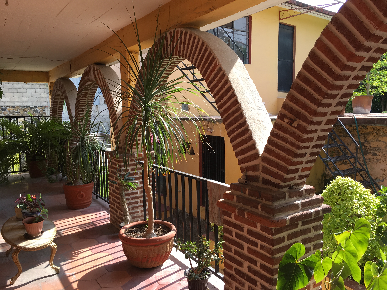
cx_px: 194
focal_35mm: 29
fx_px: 324
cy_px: 145
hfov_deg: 61.7
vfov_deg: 48.2
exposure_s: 1/323
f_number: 2.2
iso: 25
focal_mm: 4.15
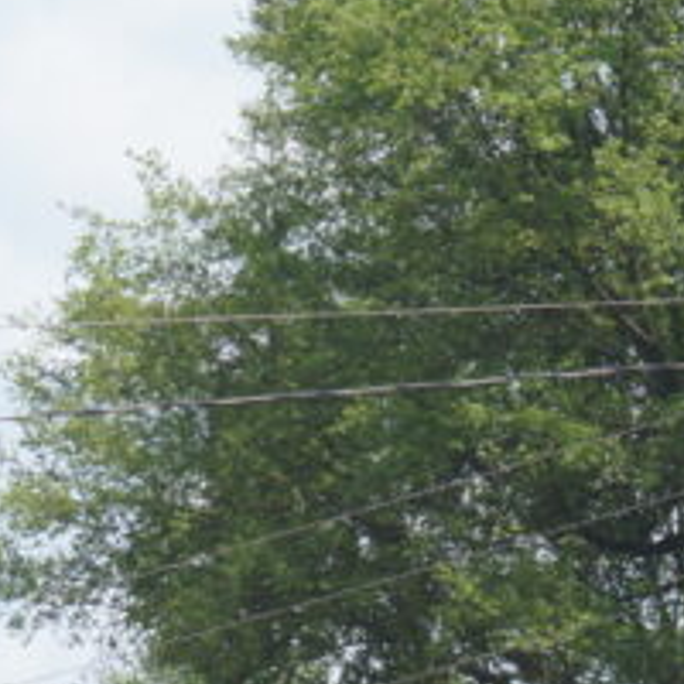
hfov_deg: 4.9
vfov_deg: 4.8
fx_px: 8007
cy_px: 1139
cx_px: -150
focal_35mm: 358
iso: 100
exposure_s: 1/320
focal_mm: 55
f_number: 5.6
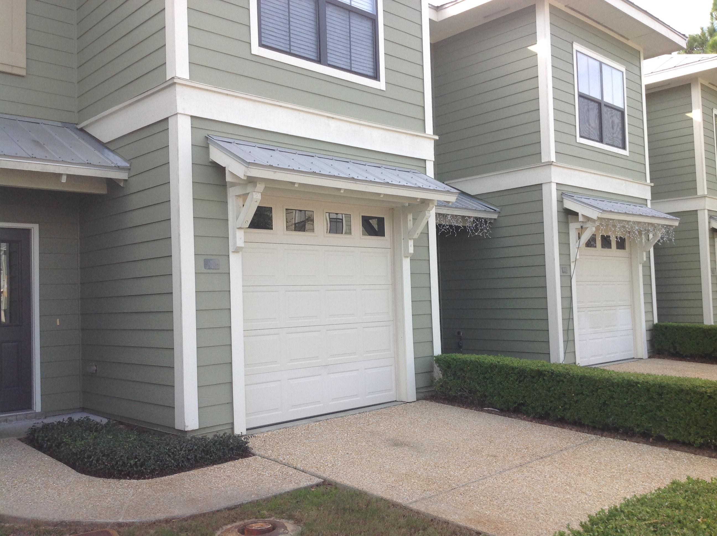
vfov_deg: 40.6
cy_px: 268
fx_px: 724
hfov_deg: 52.7
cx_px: 358
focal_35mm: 35
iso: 50
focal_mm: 4.28
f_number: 2.4
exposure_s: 1/472
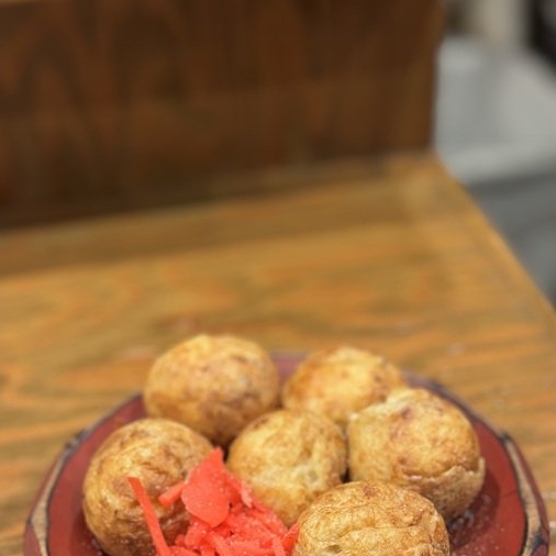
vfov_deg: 30.0
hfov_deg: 30.0
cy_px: 299
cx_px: 279
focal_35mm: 57
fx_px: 1036
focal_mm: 6.76
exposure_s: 1/60
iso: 125
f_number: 1.78
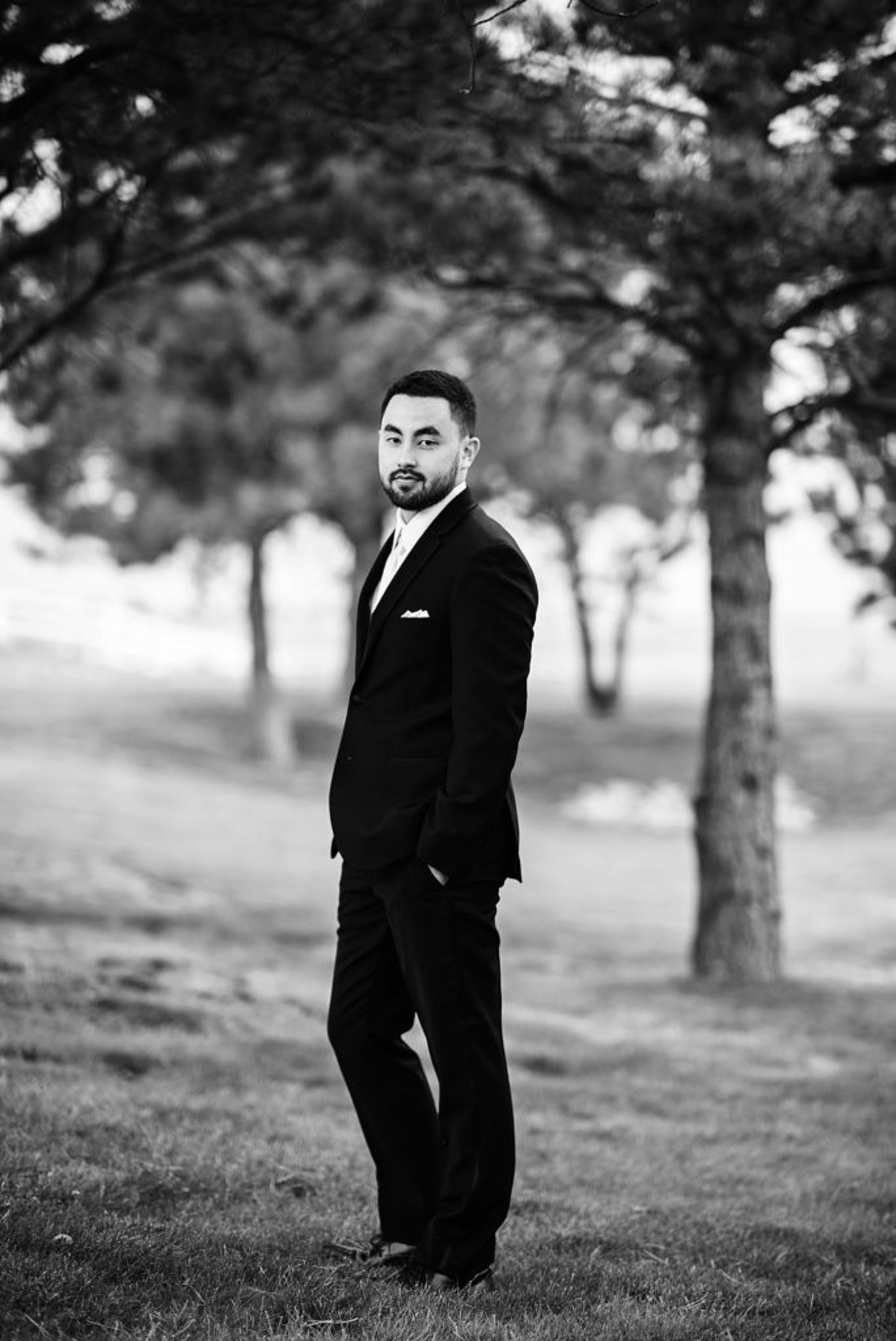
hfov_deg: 16.1
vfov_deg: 23.9
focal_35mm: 85
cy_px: 670
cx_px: 448
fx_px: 3169
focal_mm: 85
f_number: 1.8
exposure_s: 1/1250
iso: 200
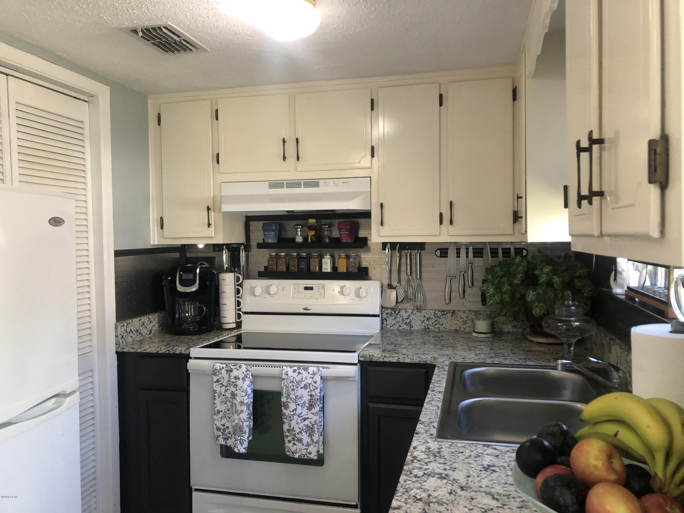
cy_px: 256
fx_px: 553
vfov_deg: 49.7
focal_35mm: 28
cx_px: 342
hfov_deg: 63.4
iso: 40
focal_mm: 3.99
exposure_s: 1/30
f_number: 1.8
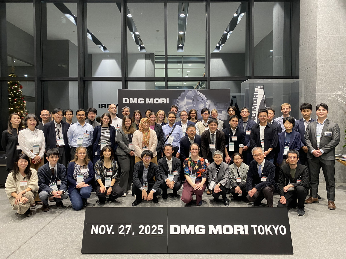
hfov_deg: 67.3
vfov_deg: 53.1
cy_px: 130
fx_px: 260
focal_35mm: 26
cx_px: 173
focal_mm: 4.25
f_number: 1.8
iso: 200
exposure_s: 1/50
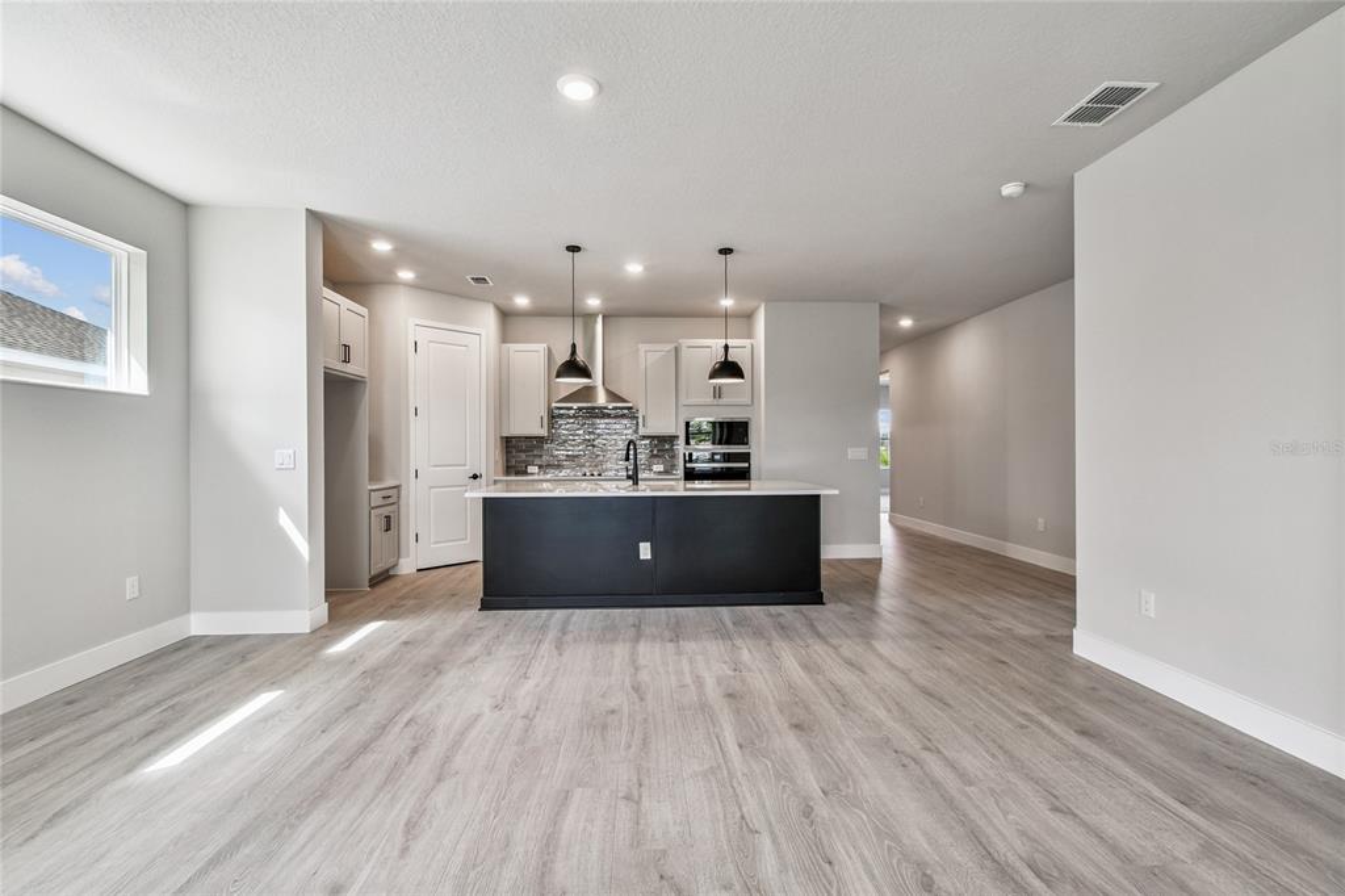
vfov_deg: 77.3
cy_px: 448
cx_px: 672
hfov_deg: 100.4
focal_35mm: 15
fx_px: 560
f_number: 7.1
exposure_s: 1/15
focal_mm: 10
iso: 100
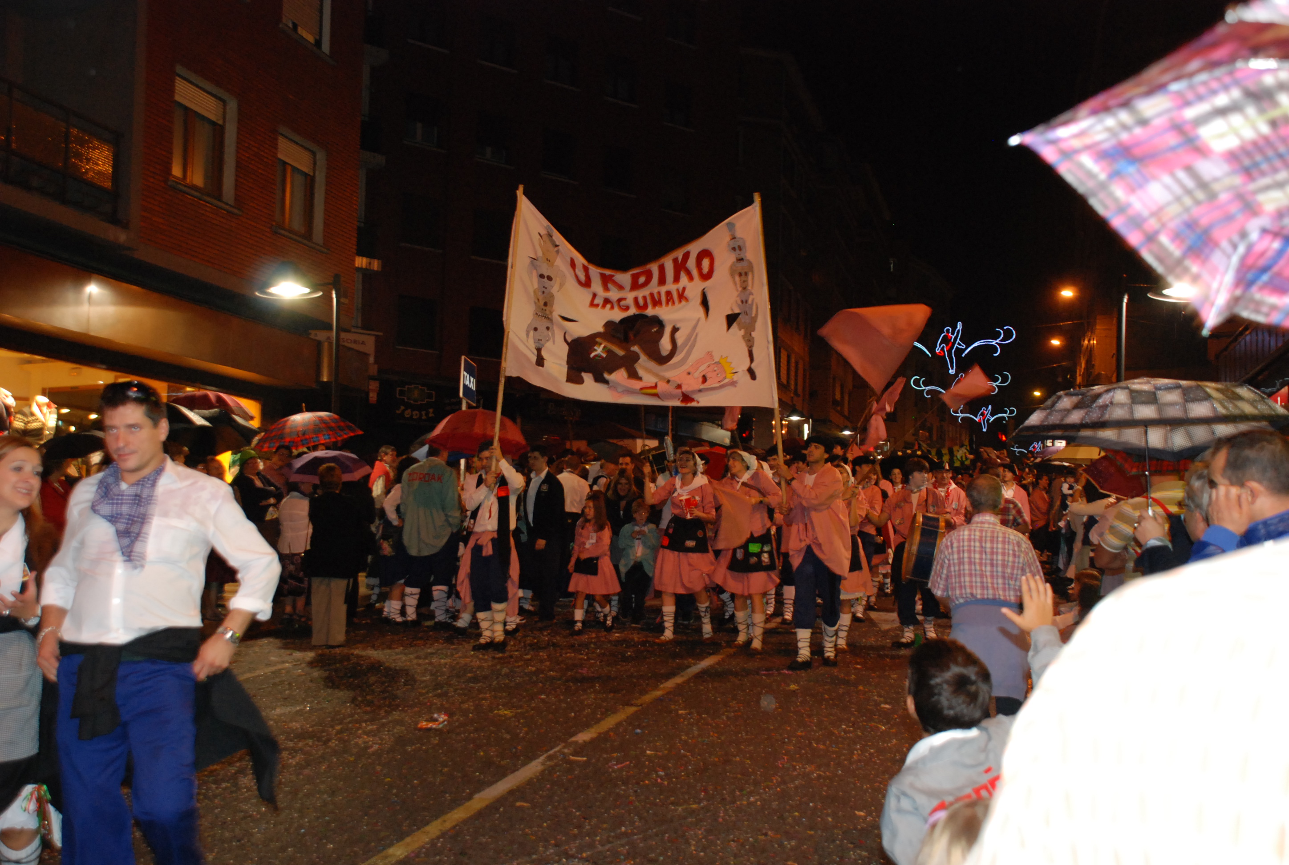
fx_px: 1507
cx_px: 644
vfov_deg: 32.0
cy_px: 432
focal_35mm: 42
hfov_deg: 46.3
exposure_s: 1/30
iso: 800
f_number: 4
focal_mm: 28
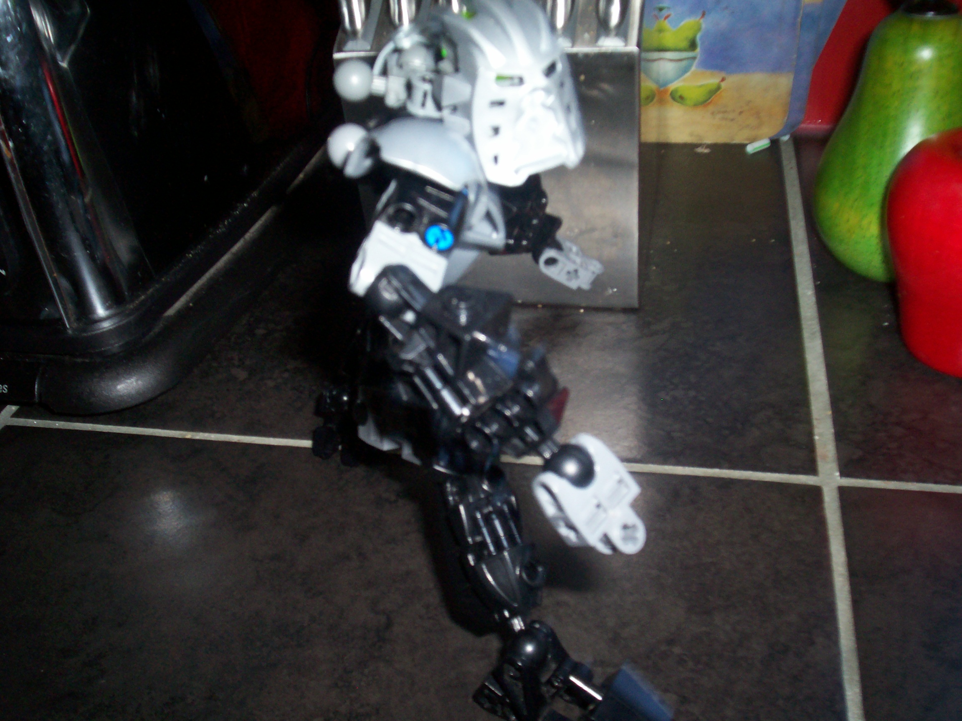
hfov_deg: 51.4
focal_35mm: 36
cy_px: 360
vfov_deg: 39.7
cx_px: 481
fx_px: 1000
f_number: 4.5
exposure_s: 1/64
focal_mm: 5.9
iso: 140
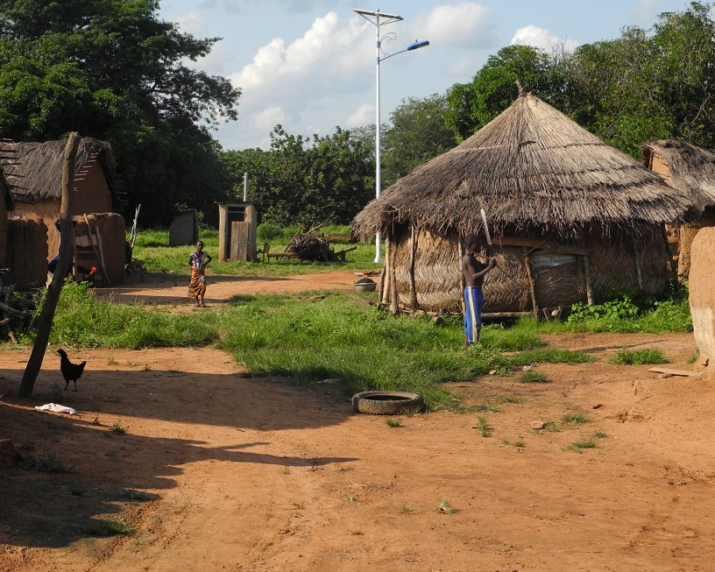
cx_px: 257
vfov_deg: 21.8
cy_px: 231
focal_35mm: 70
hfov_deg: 27.0
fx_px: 1481
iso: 100
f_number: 3.2
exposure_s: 1/988
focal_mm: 9.7
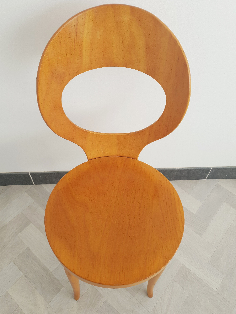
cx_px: 118
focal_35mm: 26
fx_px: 236
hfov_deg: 53.1
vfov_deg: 67.3
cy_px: 157
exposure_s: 1/185
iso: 50
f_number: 1.5
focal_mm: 4.3
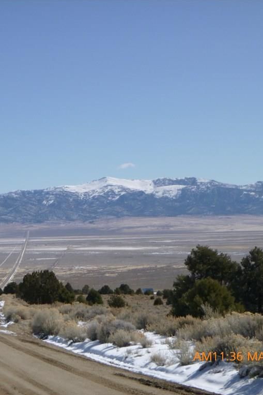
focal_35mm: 92
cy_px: 198
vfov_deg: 22.1
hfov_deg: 14.8
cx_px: 91
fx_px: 1009
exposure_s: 1/800
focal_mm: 11.9
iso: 100
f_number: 5.4
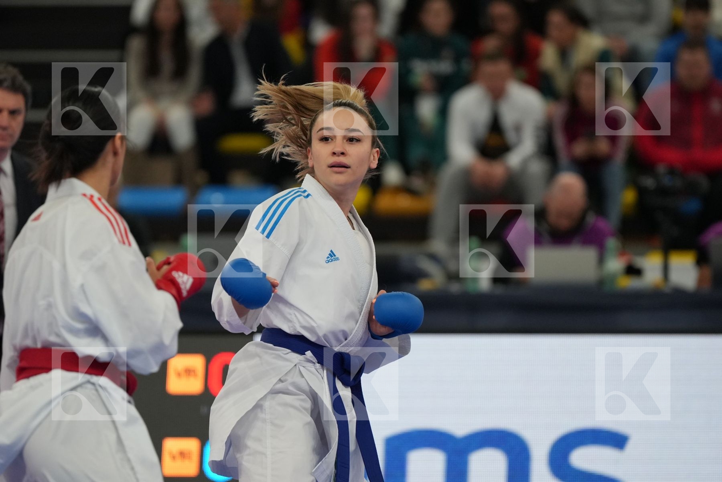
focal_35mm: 300
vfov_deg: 4.6
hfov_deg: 6.9
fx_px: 6016
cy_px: 241
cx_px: 361
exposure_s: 1/1000
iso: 1600
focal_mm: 200
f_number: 2.8
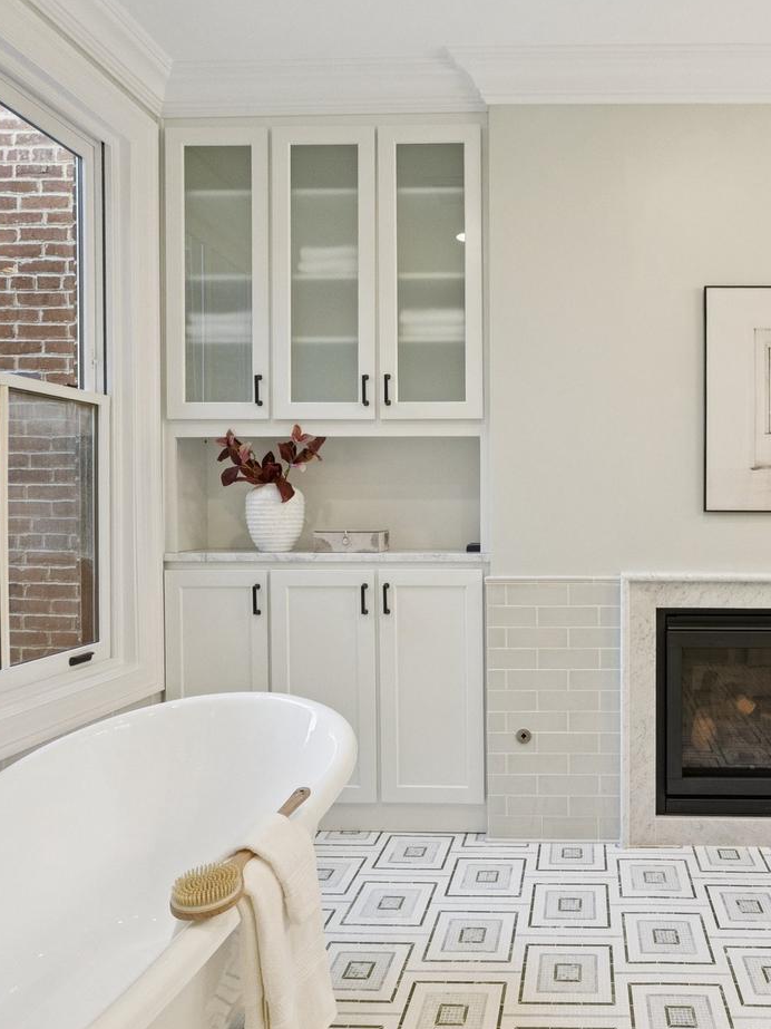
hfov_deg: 54.7
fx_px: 713
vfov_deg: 71.6
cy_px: 522
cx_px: 557
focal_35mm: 24
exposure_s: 1/160
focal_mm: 16
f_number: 6.3
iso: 2500
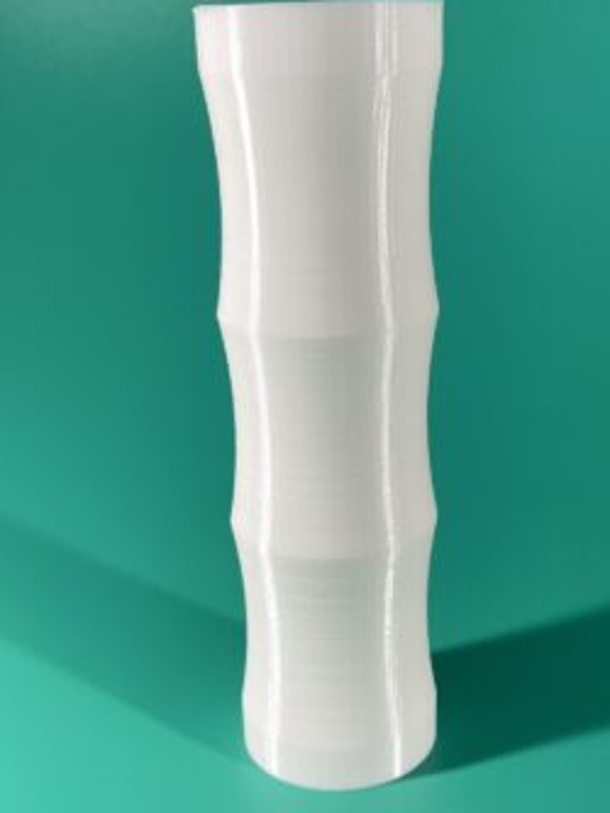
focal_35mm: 39
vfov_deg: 47.8
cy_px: 369
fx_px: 916
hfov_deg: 36.8
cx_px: 336
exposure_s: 1/100
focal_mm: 4.25
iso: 32
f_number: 1.8
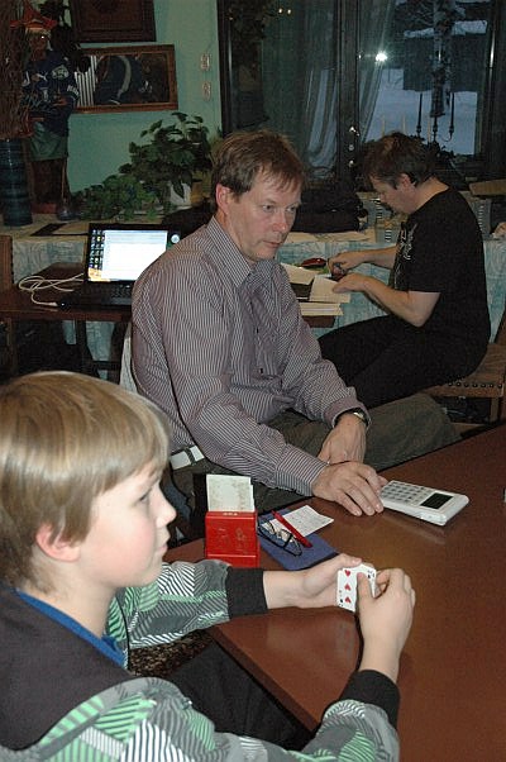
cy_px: 381
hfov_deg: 32.9
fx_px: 856
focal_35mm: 40
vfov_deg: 48.0
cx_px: 253
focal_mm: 27
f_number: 5
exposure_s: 1/60
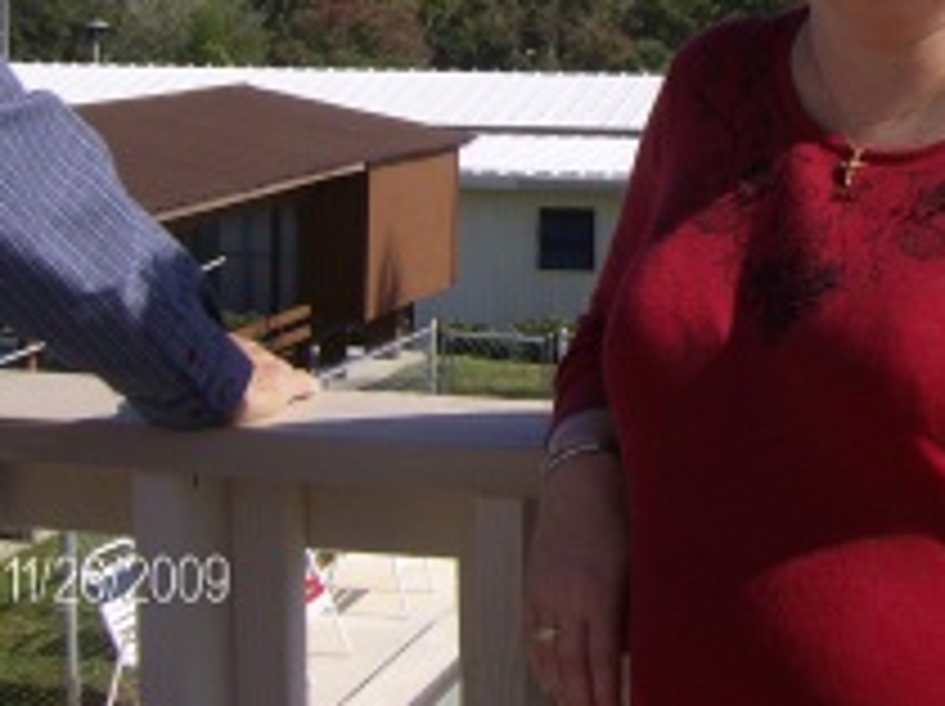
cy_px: -2
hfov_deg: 24.4
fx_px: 2100
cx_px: 896
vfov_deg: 18.6
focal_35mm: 77
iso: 100
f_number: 4.7
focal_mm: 6
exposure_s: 1/1032
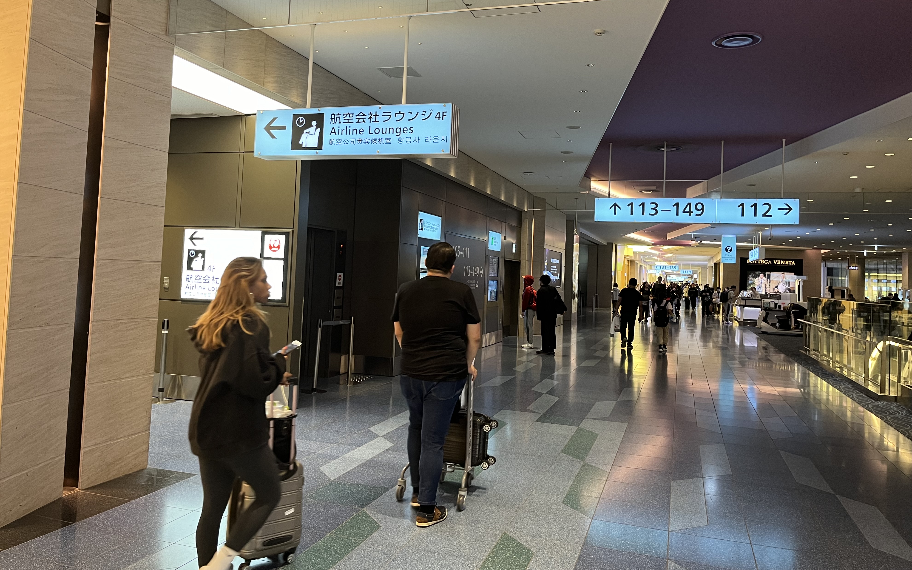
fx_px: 696
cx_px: 449
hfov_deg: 66.5
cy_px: 231
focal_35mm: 28
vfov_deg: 44.3
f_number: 1.6
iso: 160
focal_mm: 5.1
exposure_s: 1/50
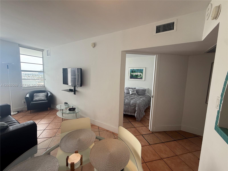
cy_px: 86
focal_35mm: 14
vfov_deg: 85.7
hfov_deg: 102.1
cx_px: 114
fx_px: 92
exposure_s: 1/120
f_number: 2.2
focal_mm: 2.22
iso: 80
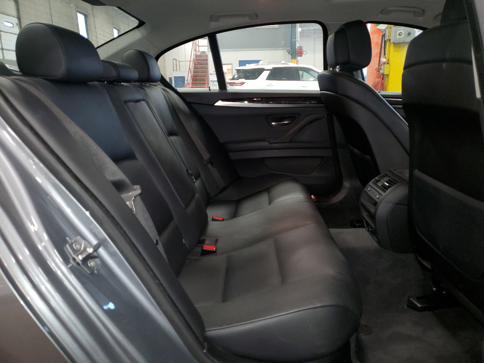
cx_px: 242
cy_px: 182
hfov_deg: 67.3
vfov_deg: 53.1
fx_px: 364
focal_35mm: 26
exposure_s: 1/24
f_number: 1.5
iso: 135
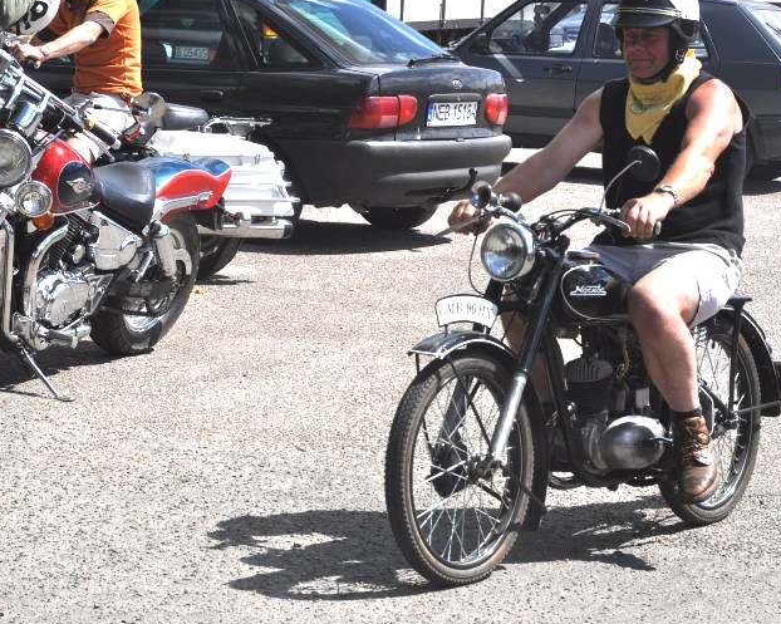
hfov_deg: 16.3
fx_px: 2717
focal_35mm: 118
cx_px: 452
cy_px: 321
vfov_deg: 13.1
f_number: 9
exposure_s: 1/1250
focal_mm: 65
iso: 320
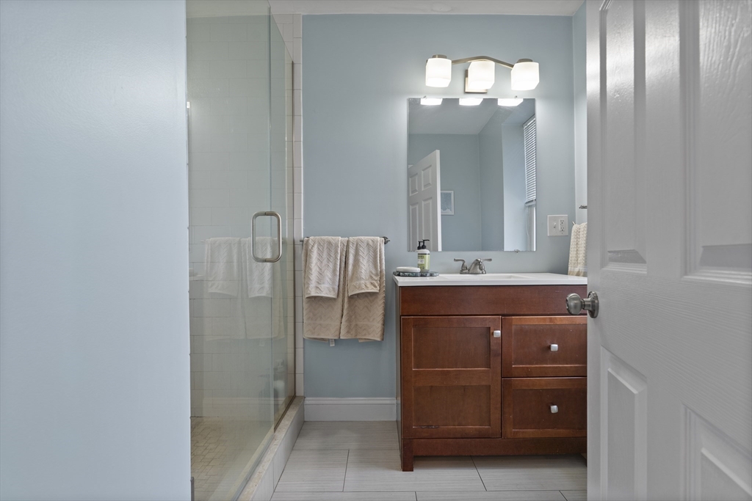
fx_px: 334
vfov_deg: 73.8
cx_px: 376
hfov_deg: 96.7
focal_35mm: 16
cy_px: 250
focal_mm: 16
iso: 320
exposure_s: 1/4
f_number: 7.1
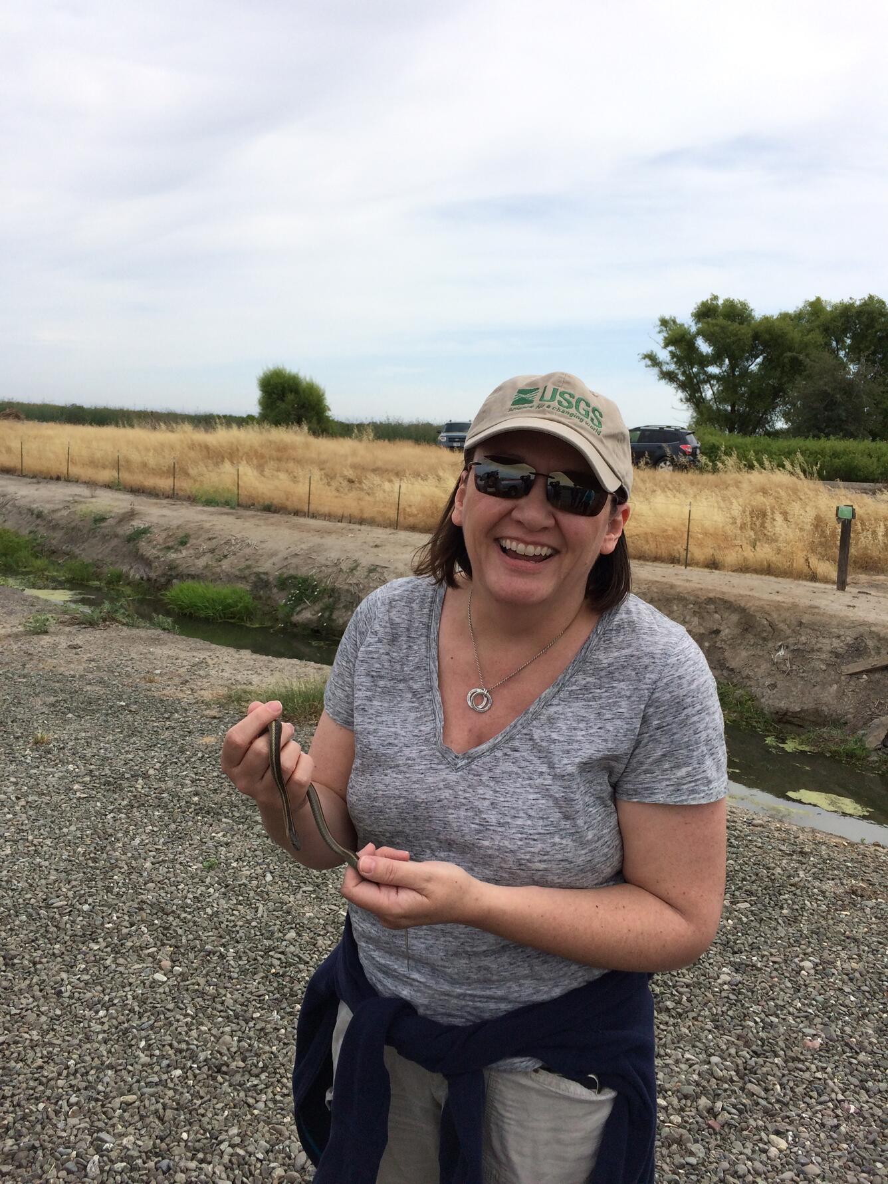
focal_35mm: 29
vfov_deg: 61.7
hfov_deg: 48.2
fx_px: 992
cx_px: 444
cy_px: 592
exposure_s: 1/2740
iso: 32
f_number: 2.2
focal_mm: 4.15
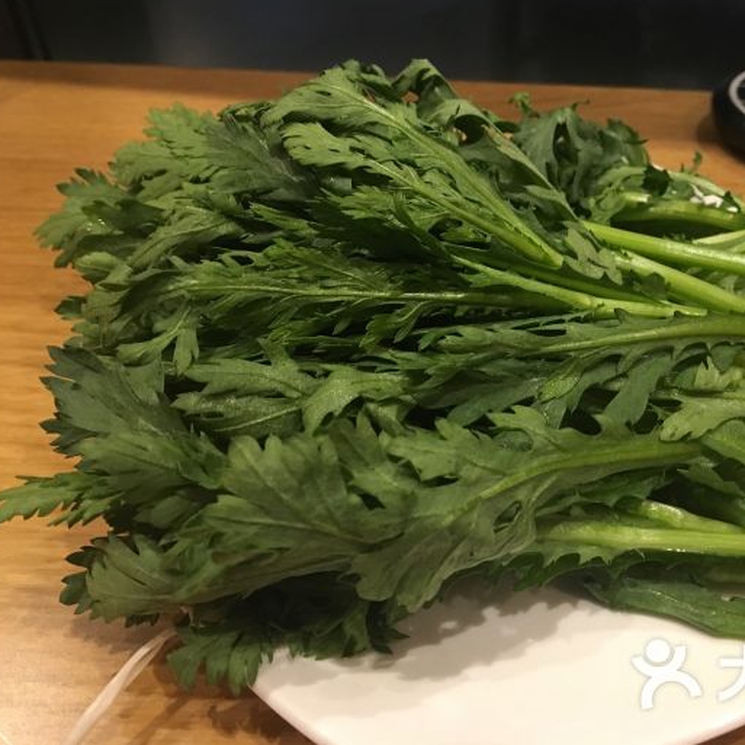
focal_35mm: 35
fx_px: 852
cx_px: 488
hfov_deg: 46.6
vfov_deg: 47.2
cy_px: 368
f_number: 2.2
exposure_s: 1/25
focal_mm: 4.15
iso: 200
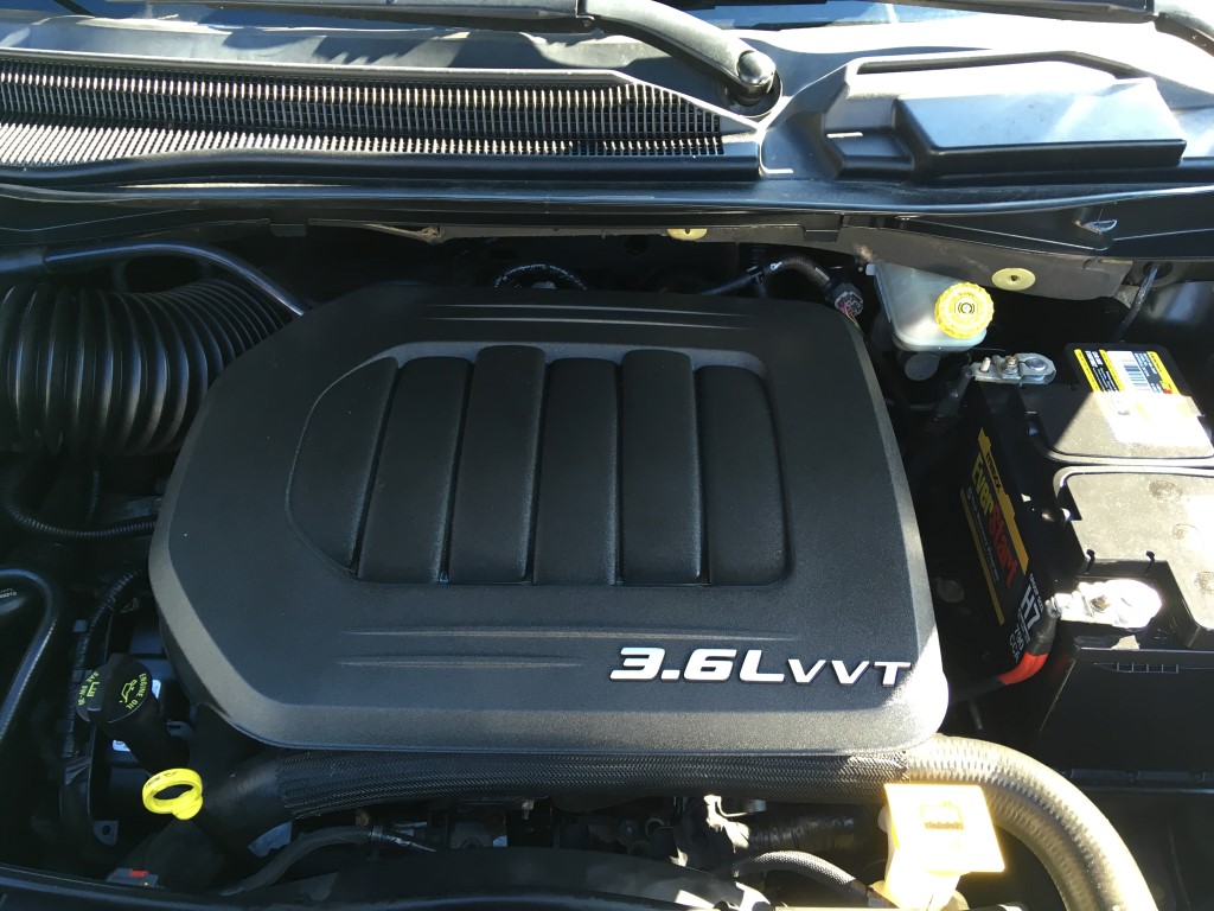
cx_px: 607
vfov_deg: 48.2
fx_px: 1017
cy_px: 456
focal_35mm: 29
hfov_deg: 61.7
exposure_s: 1/40
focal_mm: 4.15
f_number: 2.2
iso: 32
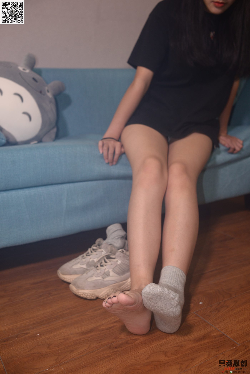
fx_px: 364
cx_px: 125
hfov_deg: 37.9
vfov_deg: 54.4
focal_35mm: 35
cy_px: 187
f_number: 5
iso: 500
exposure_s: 1/125
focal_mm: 35
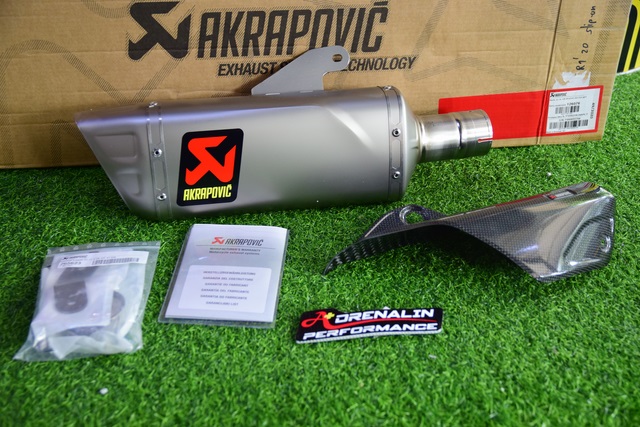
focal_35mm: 46
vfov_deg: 29.0
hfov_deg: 42.3
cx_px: 320
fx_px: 827
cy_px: 214
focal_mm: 31
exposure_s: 1/60
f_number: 3.3
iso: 800
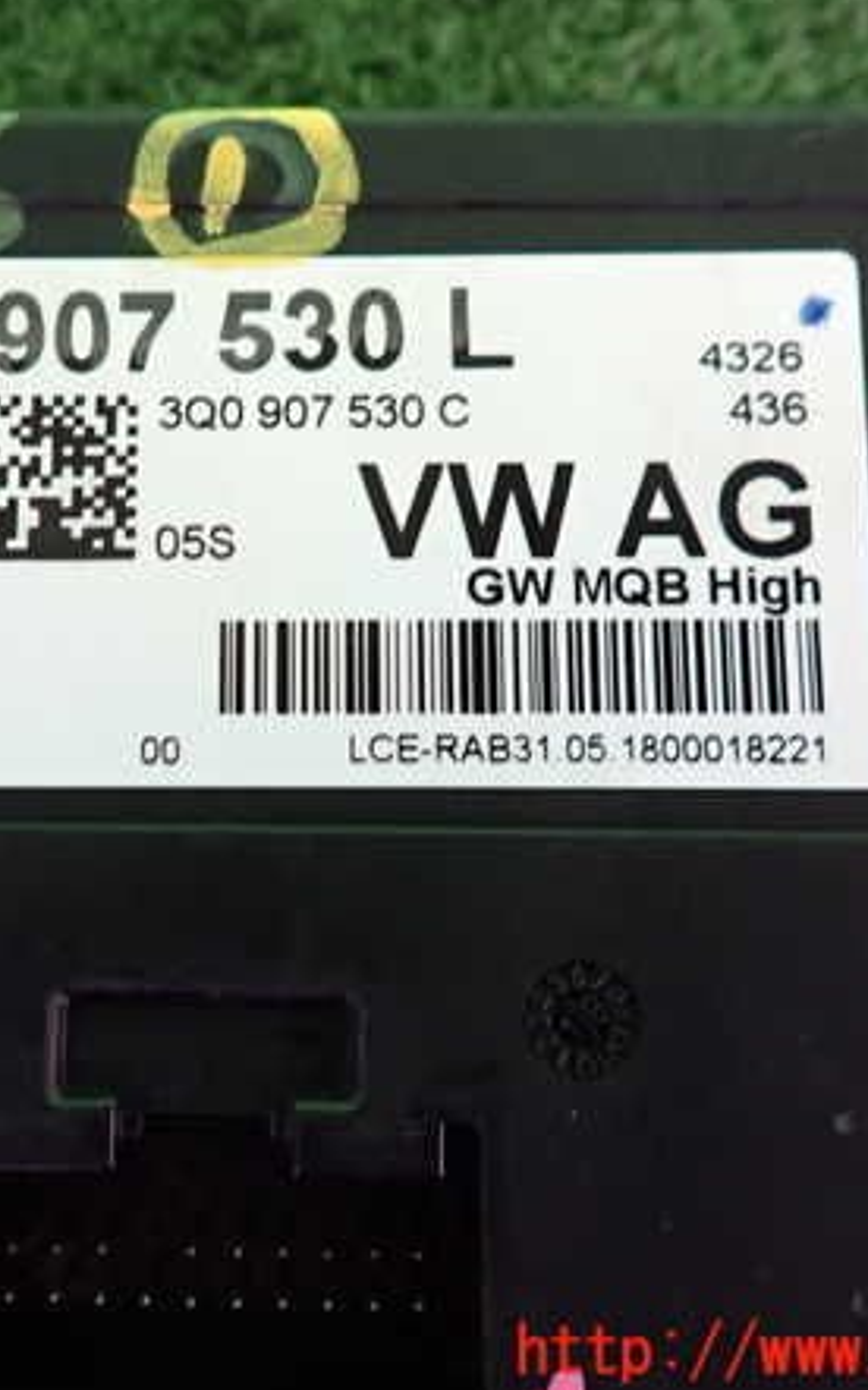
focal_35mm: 36
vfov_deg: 54.0
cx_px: 283
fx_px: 1363
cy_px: 686
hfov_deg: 34.9
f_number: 2
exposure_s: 1/30
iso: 400
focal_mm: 4.5
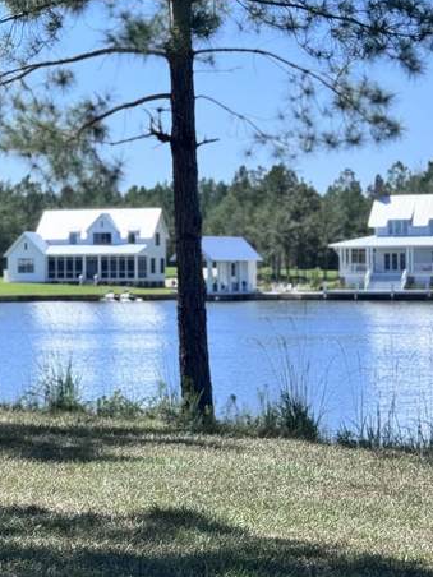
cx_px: -19
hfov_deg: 14.2
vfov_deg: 19.2
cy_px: 232
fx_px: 1701
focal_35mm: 102
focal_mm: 6.76
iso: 64
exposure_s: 1/3096
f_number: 1.78
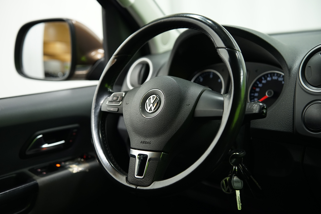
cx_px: 160
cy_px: 107
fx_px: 455
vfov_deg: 26.5
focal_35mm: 51
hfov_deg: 38.9
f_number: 2.8
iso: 1000
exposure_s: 1/40
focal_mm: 51
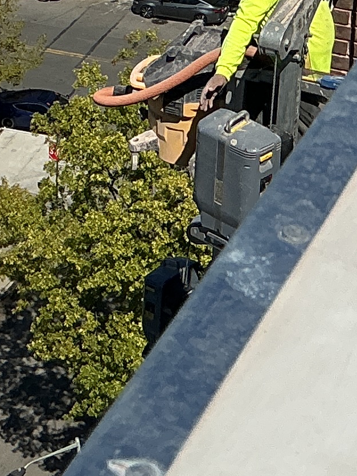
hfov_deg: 10.8
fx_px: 1856
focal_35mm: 135
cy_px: -299
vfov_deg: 13.5
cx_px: 448
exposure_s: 1/4065
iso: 25
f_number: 1.8
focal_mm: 3
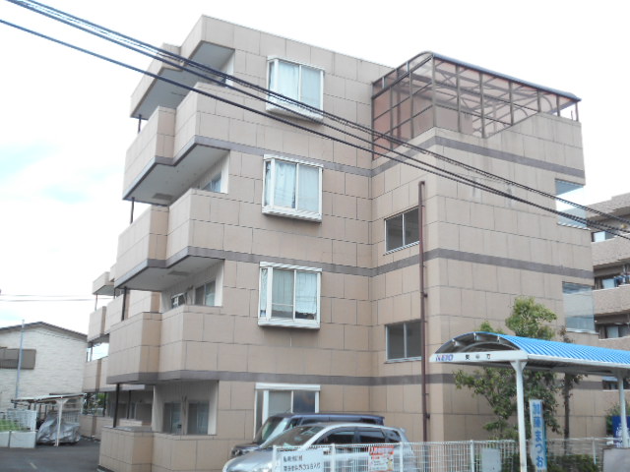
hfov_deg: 47.9
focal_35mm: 39
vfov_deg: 36.8
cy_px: 236
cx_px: 315
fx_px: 710
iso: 80
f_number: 3.9
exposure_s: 1/250
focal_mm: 6.7
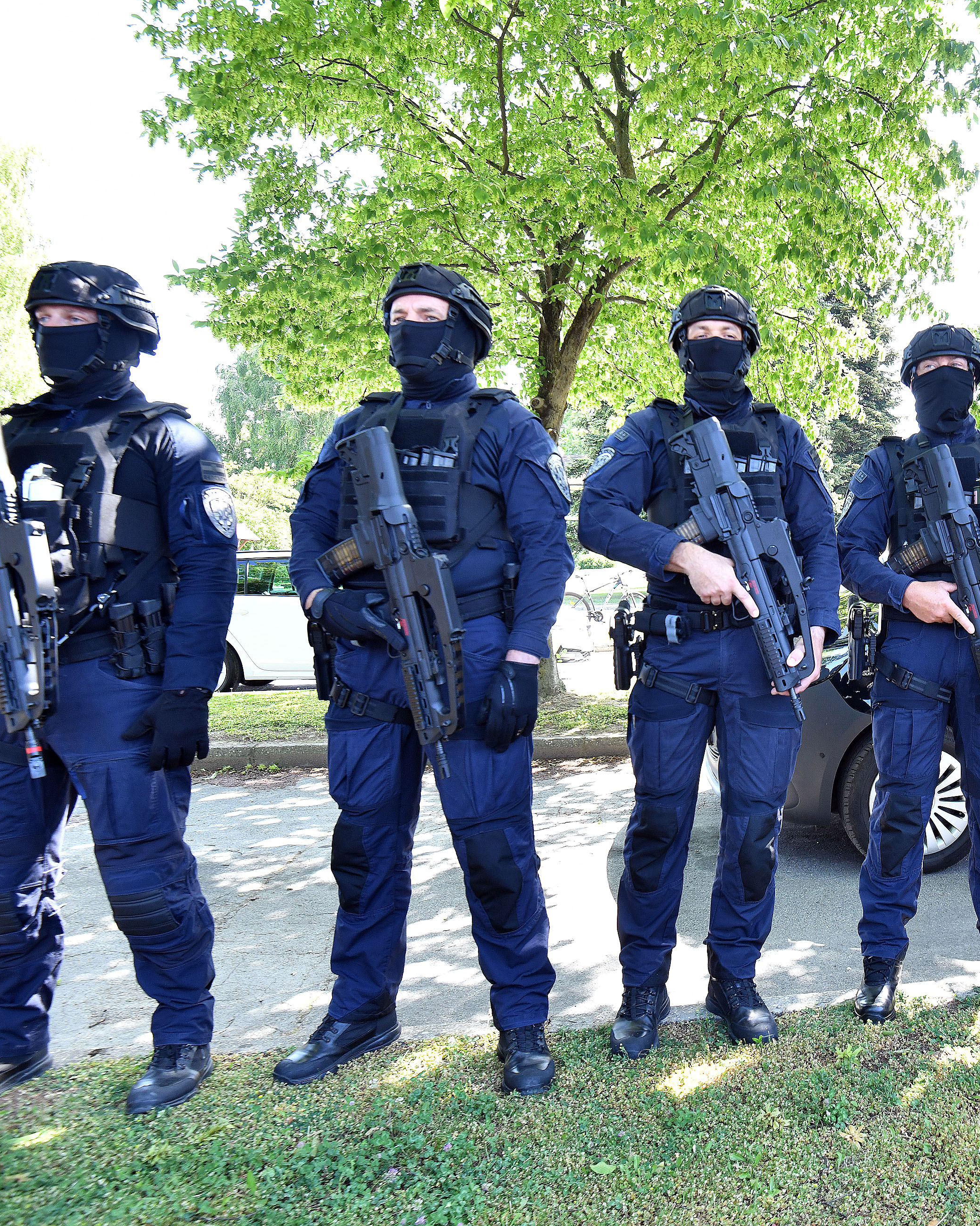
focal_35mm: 23
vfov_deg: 72.6
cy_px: 601
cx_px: 816
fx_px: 834
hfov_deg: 55.5
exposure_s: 1/200
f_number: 5
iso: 800
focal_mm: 16
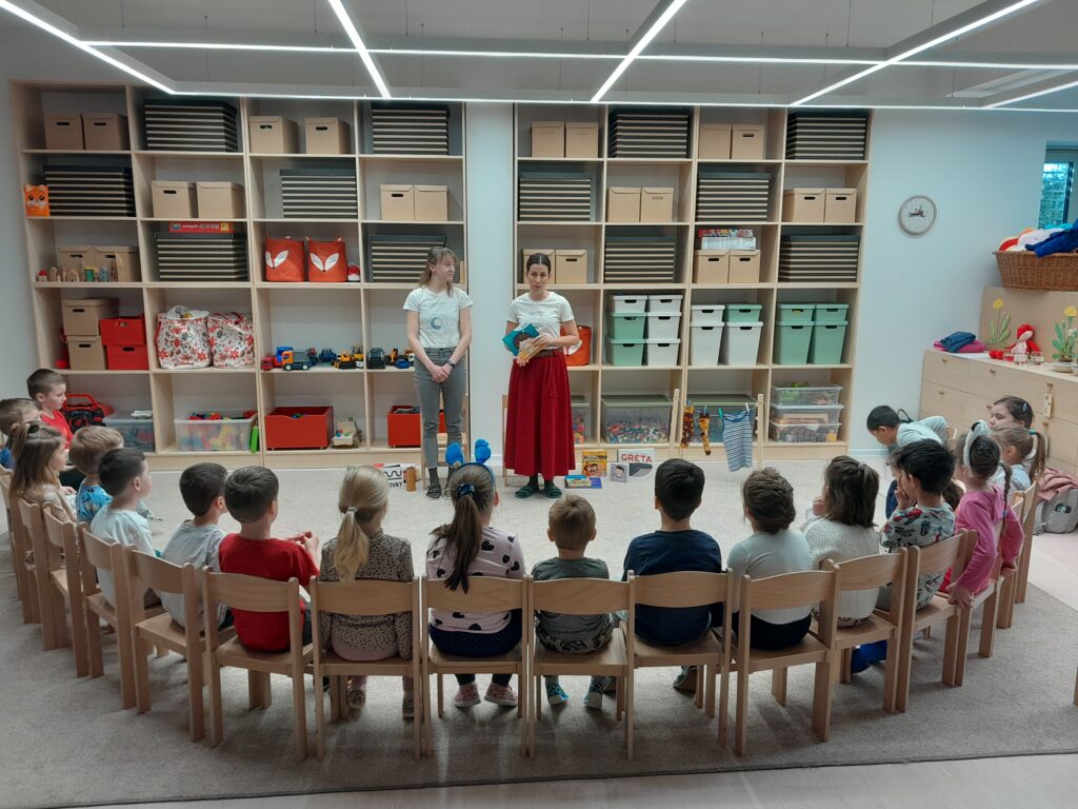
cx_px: 539
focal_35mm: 27
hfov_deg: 65.3
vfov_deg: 51.4
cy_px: 404
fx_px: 841
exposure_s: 1/50
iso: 40
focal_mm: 4
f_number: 1.8
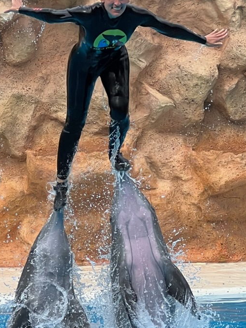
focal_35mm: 233
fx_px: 2207
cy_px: 128
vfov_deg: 8.5
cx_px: 143
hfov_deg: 6.4
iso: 32
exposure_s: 1/430
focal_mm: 9
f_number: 2.8
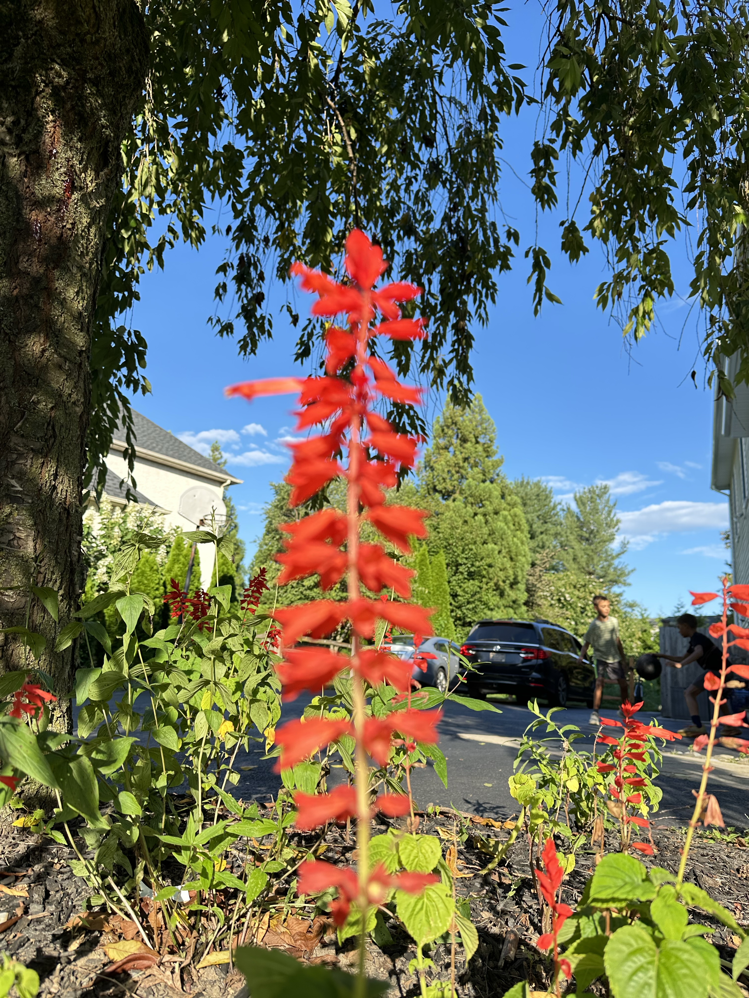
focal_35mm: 24
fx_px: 692
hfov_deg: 56.8
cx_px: 374
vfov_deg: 71.6
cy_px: 499
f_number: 1.78
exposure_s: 1/962
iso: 80
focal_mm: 6.86
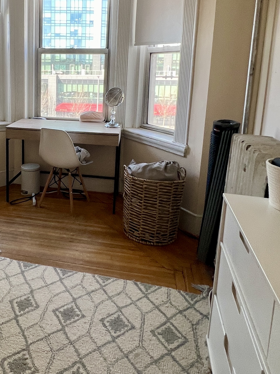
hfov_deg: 44.6
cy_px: 131
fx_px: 324
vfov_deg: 58.9
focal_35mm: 30
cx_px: 57
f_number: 1.8
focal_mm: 1.57
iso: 64
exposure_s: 1/99
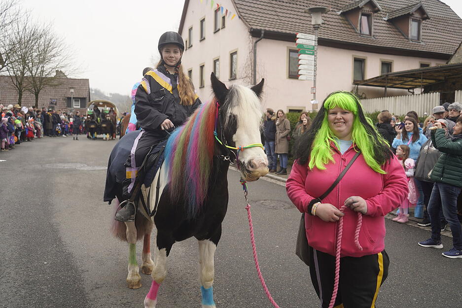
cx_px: 231
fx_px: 372
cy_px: 154
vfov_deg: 45.0
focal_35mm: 29
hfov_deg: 63.7
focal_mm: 29
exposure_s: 1/160
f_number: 4
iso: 100
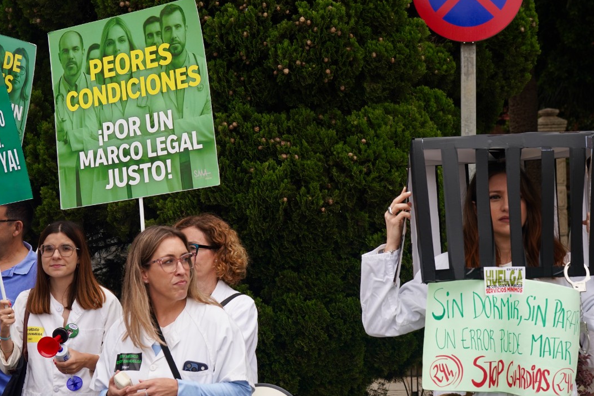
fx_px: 1304
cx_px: 320
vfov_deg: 17.3
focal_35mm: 79
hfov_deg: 25.7
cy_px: 192
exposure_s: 1/800
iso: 640
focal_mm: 70
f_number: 8
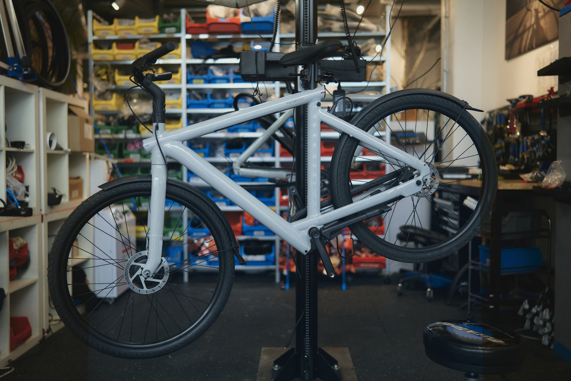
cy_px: 190
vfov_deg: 37.9
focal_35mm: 35
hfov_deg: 54.4
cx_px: 286
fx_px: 555
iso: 800
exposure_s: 1/2500
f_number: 1.4
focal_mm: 35
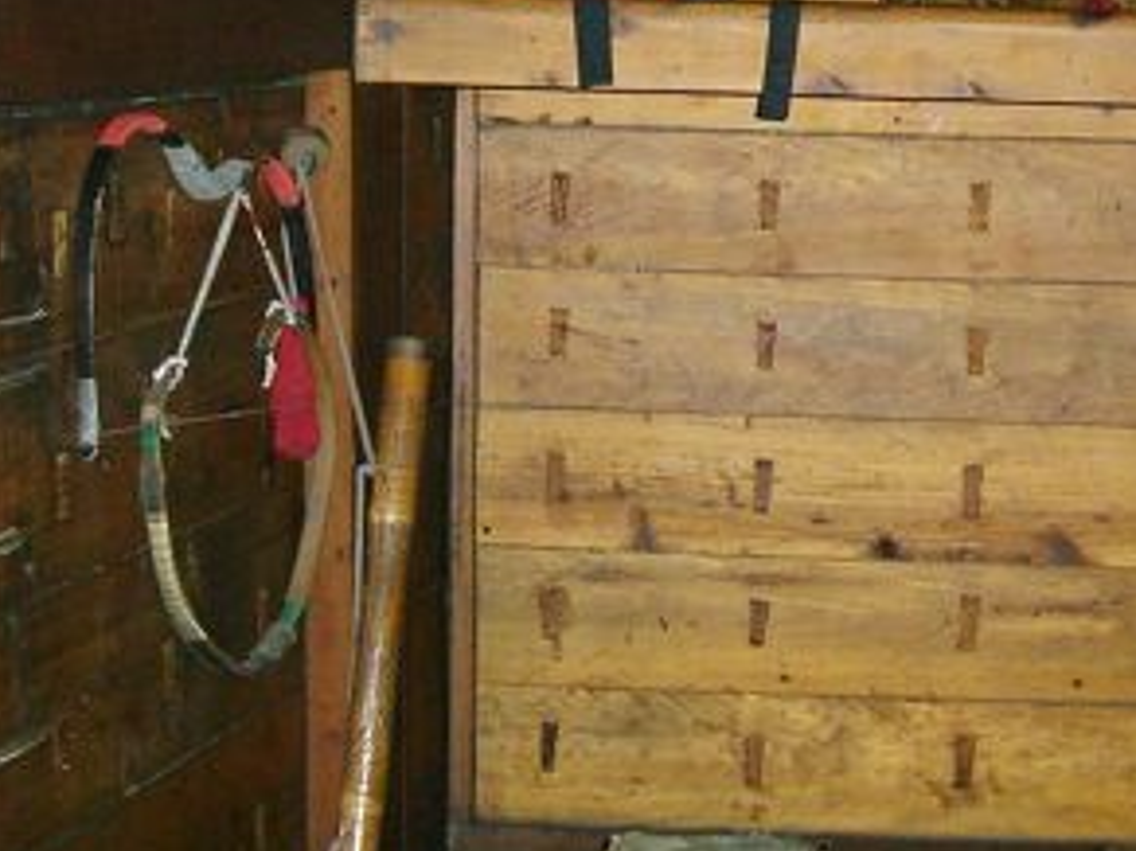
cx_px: 738
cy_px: 37
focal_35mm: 85
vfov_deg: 17.0
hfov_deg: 22.9
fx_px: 2788
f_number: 2.8
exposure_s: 1/60
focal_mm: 7.9
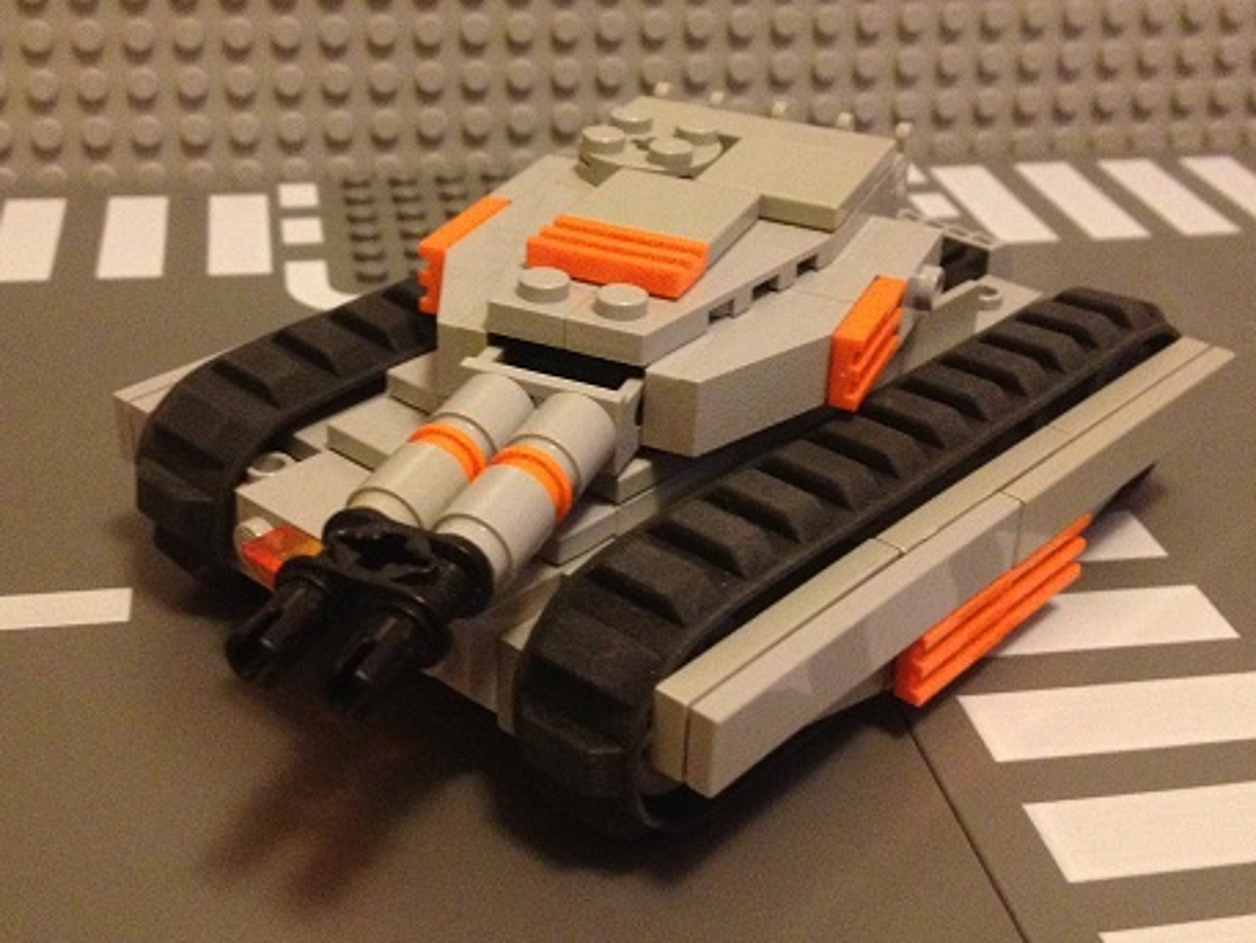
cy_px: 371
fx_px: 1815
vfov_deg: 29.0
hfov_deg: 38.2
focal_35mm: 50
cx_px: 606
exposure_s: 1/15
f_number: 2.4
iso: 400
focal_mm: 4.28
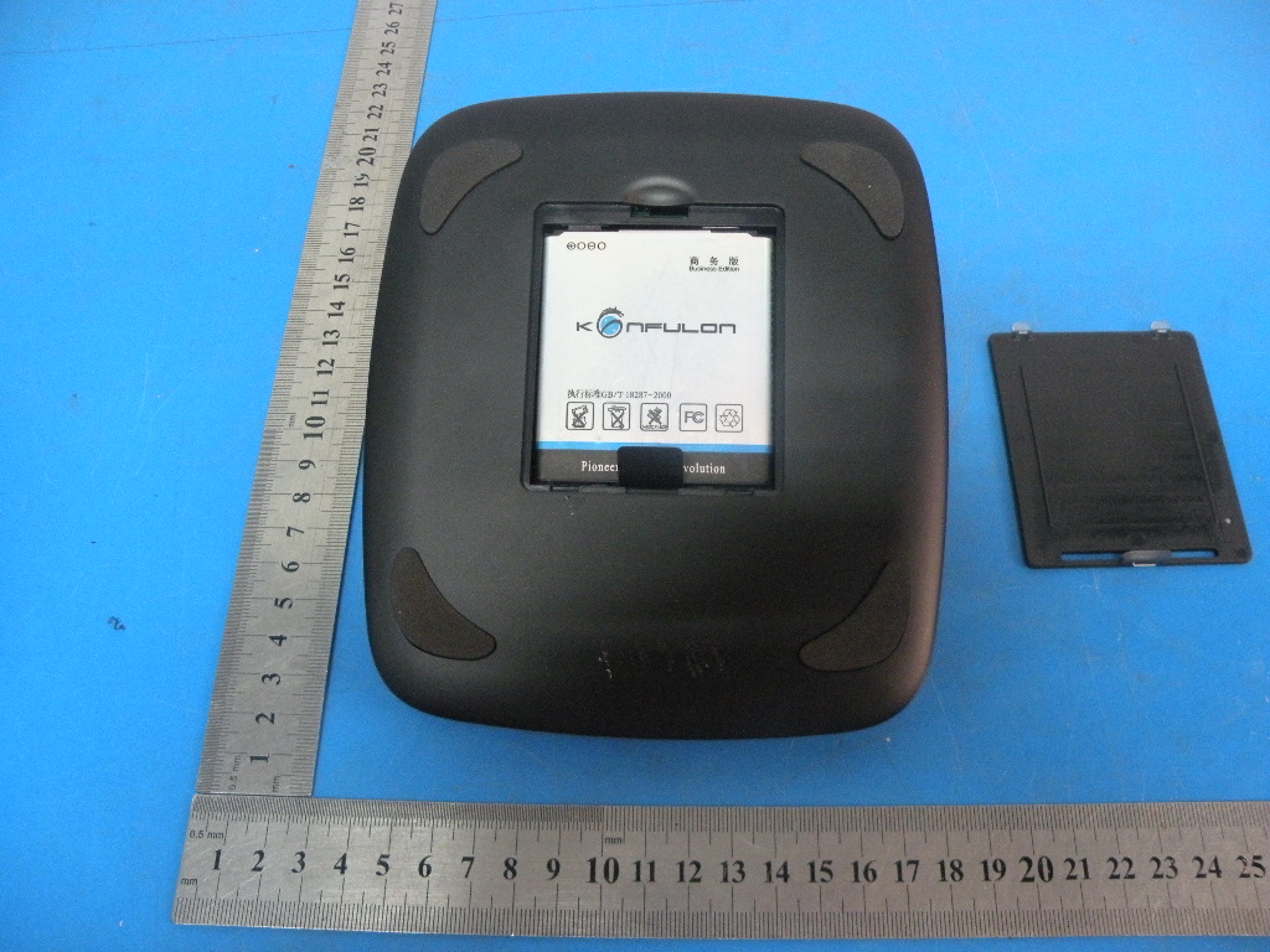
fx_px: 991
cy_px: 476
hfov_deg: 65.3
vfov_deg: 51.4
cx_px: 635
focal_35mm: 27
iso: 400
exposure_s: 1/23.6
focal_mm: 4.7
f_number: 2.8
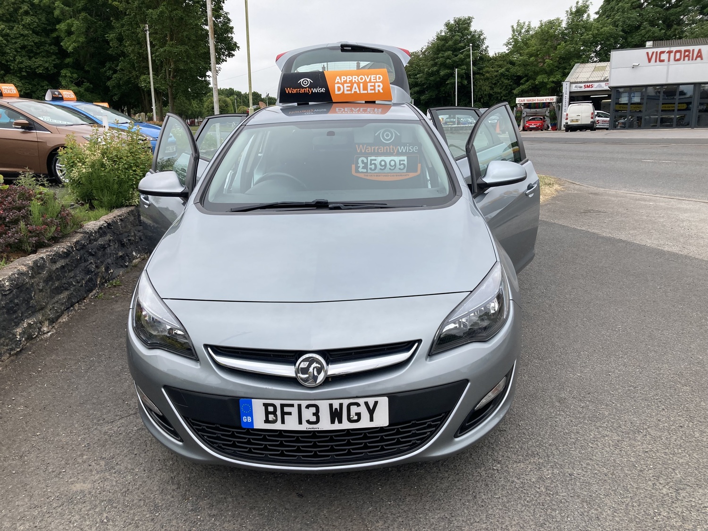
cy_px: 266
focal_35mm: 28
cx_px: 354
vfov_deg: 49.7
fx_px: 573
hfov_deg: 63.4
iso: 20
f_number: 1.8
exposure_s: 1/716
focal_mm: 3.99
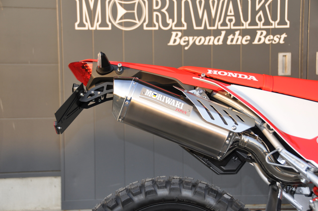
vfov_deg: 22.6
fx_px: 529
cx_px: 159
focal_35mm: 60
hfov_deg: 33.4
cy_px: 106
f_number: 4.5
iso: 200
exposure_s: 1/200
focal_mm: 40
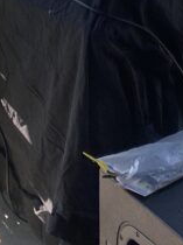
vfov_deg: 13.3
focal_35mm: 127
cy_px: -250
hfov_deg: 11.6
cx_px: 160
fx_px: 897
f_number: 1.8
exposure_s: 1/454
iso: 32
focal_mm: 4.25
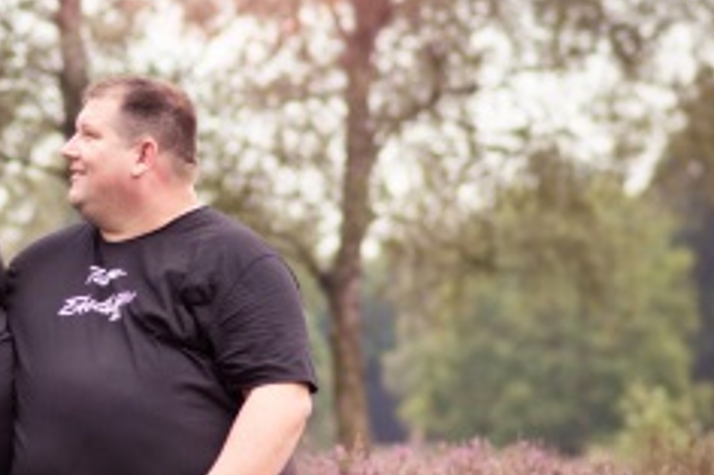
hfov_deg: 6.3
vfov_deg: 4.2
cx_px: -51
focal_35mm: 324
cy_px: 374
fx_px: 6427
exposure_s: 1/250
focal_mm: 85
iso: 100
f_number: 2.8
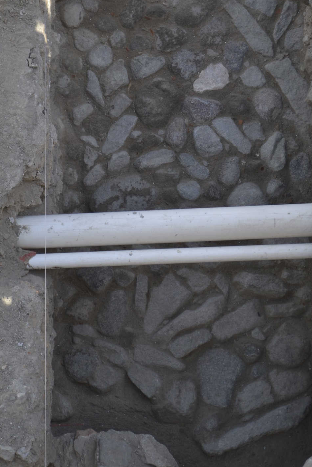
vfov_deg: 16.9
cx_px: 174
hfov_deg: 11.4
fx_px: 1569
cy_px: 164
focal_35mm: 121
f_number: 5.6
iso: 140
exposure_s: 1/125
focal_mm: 55
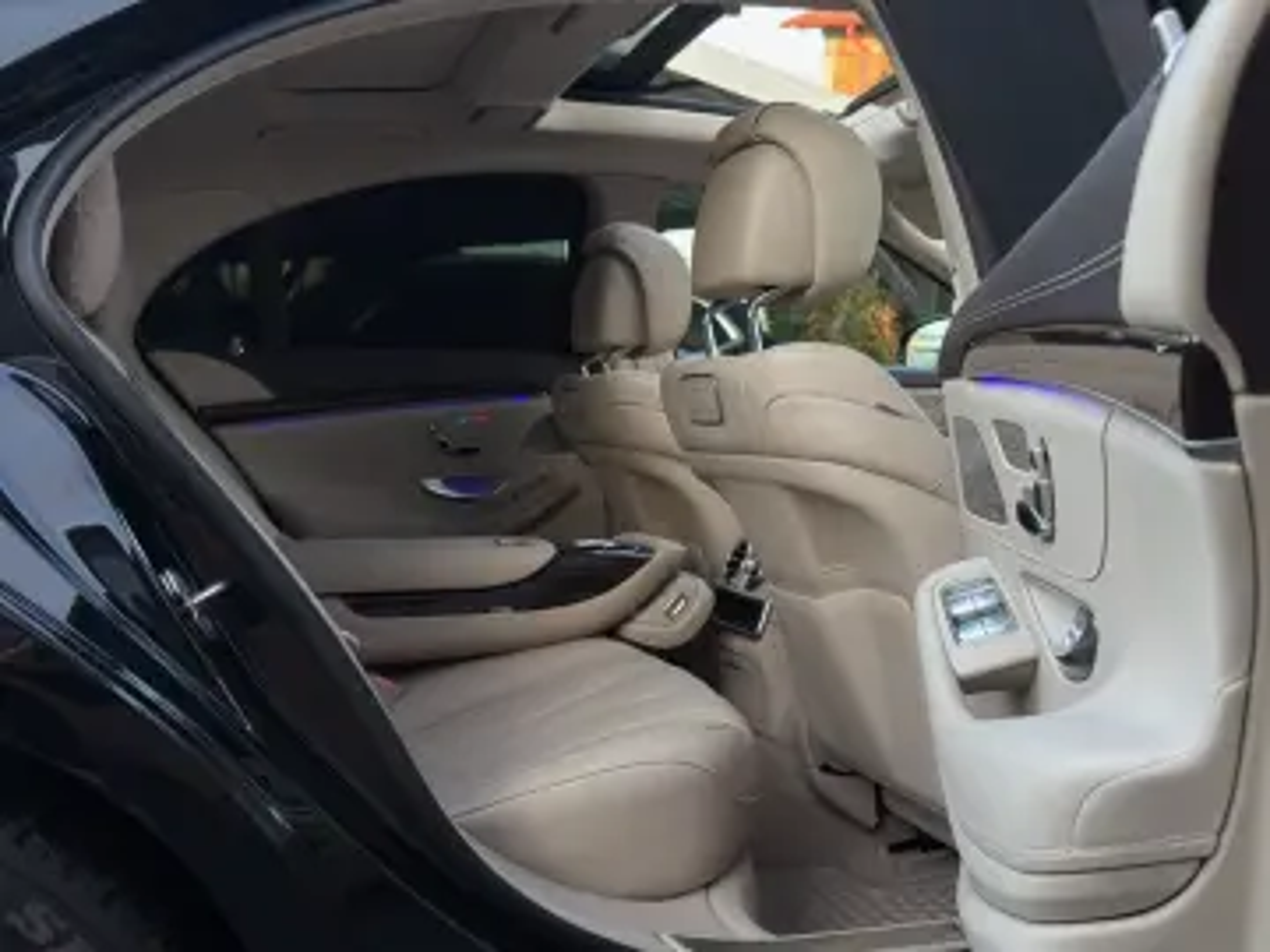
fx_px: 1394
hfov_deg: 49.0
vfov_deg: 37.7
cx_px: 635
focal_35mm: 38
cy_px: 476
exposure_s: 1/260
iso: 64
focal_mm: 6.76
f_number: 1.78
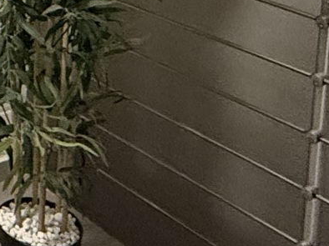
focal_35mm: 91
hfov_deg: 18.3
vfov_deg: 14.3
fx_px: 864
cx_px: -211
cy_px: -199
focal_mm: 2.22
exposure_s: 1/50
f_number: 2.2
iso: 800
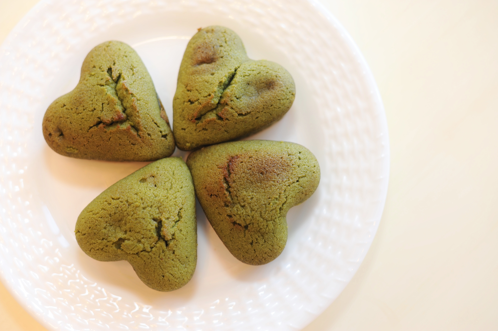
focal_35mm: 50
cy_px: 166
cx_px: 249
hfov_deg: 39.6
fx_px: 691
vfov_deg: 27.0
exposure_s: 1/60
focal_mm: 50
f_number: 2.8
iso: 200
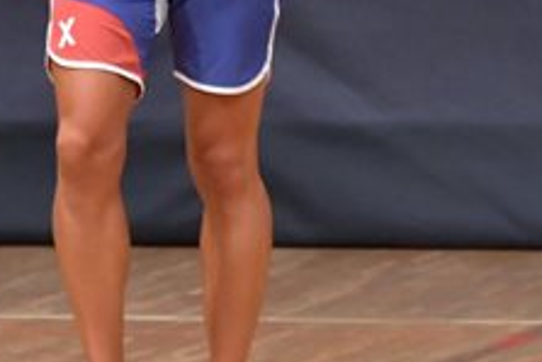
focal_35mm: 1094
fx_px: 16481
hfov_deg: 1.9
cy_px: -131
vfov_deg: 1.3
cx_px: 128
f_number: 5.6
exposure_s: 1/400
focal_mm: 210
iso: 6400
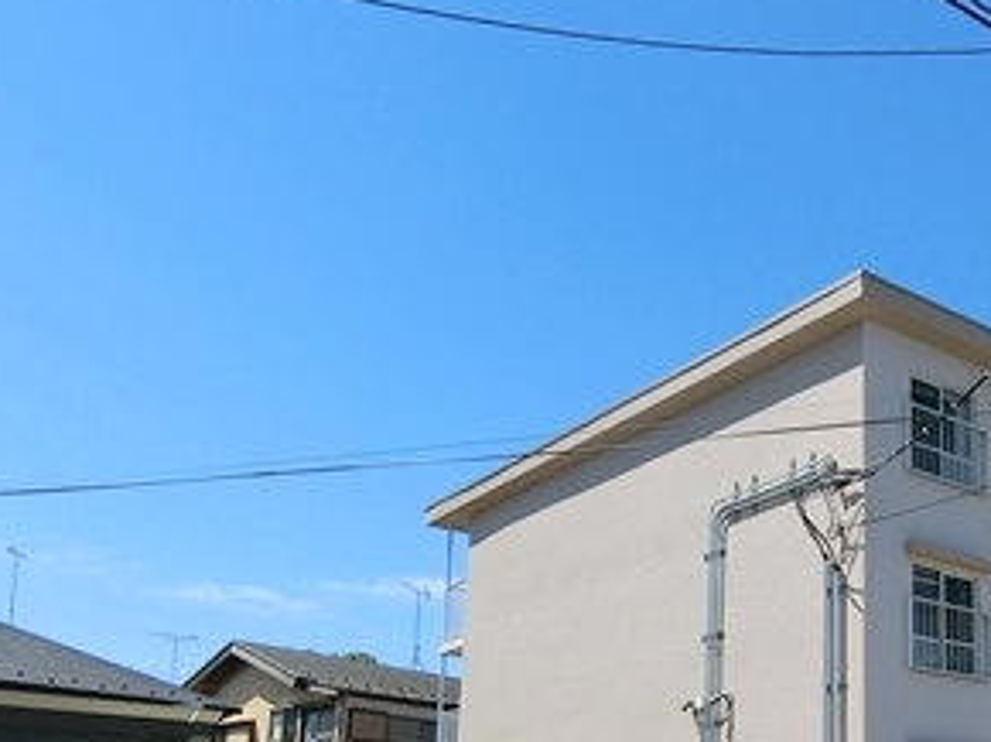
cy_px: 687
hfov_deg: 41.9
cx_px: 854
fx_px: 1201
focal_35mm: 42
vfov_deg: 32.4
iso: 80
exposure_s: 1/320
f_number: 6.9
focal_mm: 4.06
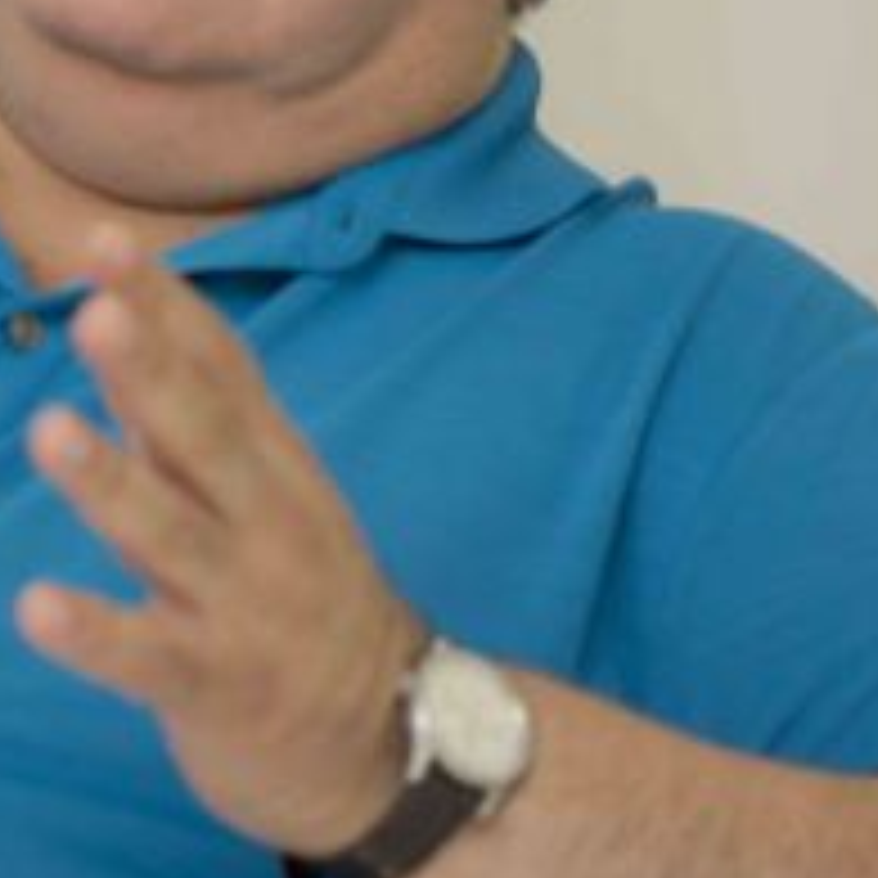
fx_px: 6141
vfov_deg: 8.1
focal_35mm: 214
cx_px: -536
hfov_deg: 8.0
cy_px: -79
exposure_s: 1/160
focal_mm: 70
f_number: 4
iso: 1250
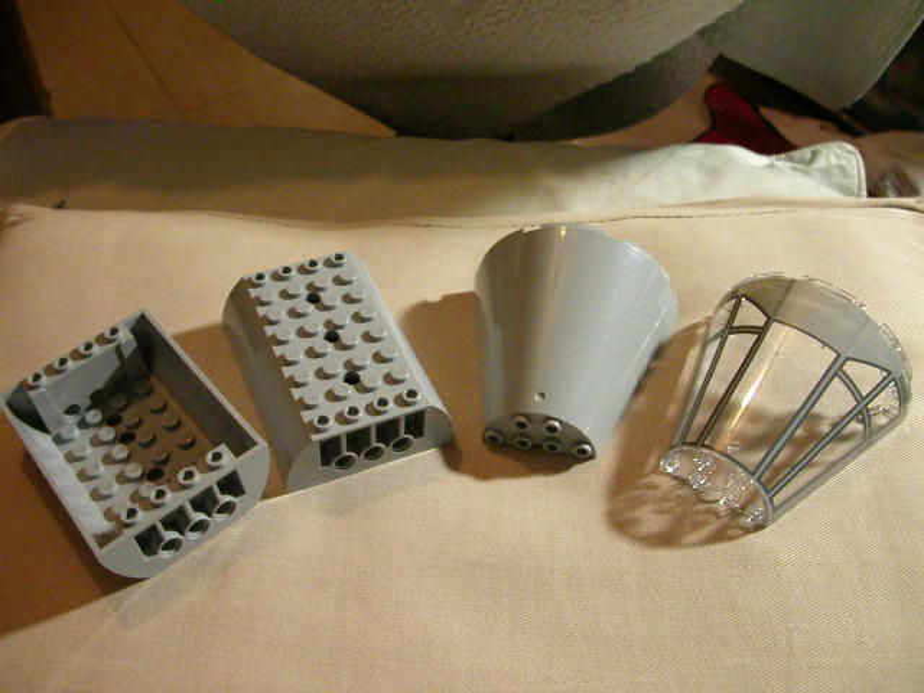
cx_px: 462
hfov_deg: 50.1
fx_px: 988
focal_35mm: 37
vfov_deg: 38.7
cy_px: 346
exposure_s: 1/17.5
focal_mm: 5.6
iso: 400
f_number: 2.7
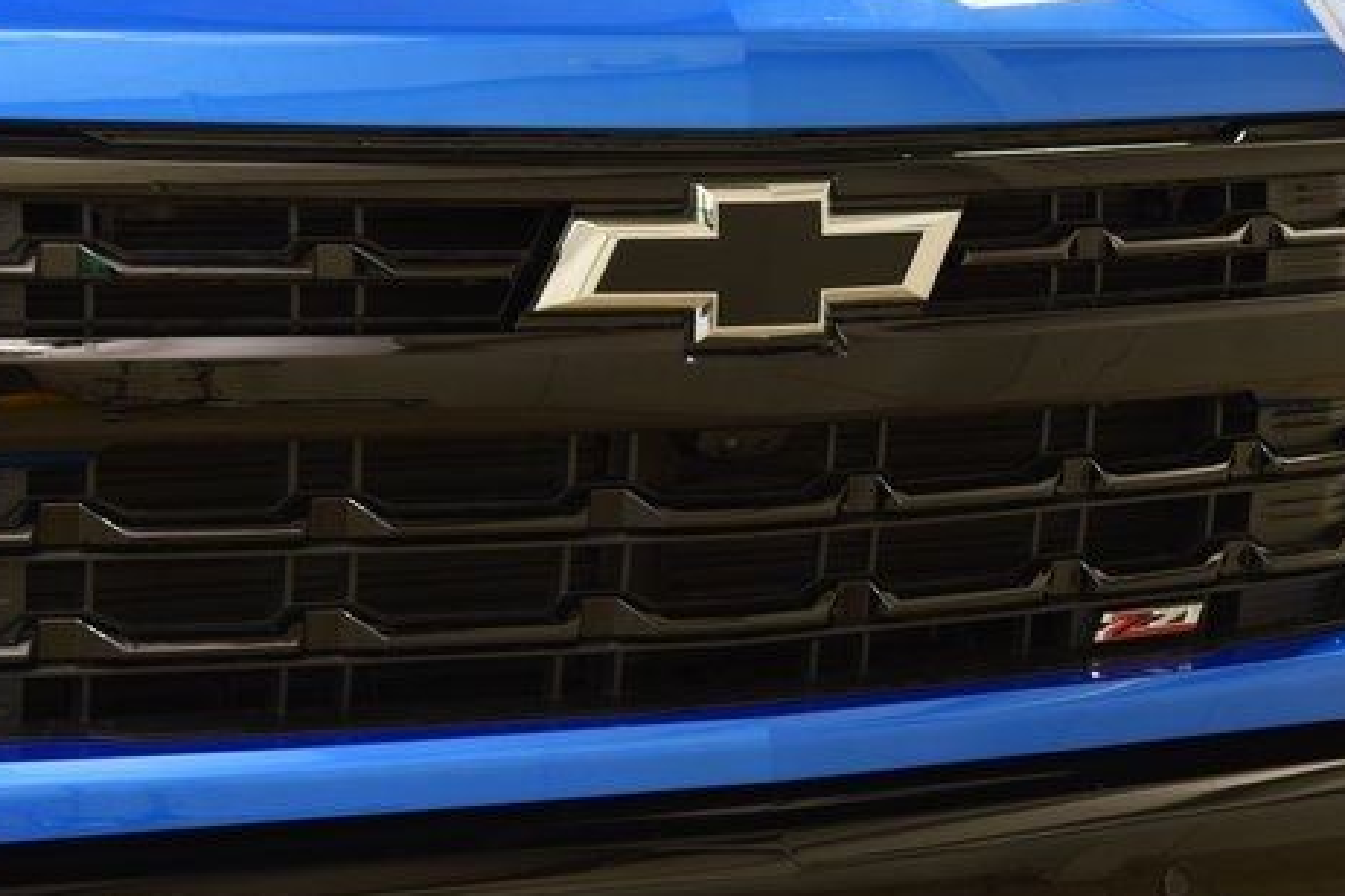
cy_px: 397
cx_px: 661
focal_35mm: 108
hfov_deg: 18.9
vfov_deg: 12.7
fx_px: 4035
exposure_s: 1/15
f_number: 6.3
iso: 500
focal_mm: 52
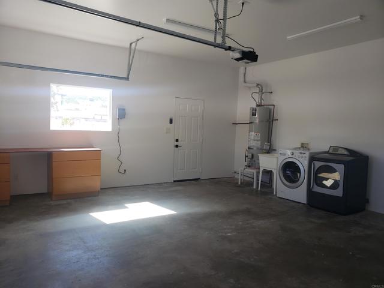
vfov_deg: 53.1
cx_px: 192
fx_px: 288
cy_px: 144
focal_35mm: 26
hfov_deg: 67.3
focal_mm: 4.3
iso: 80
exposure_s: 1/120
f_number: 2.4
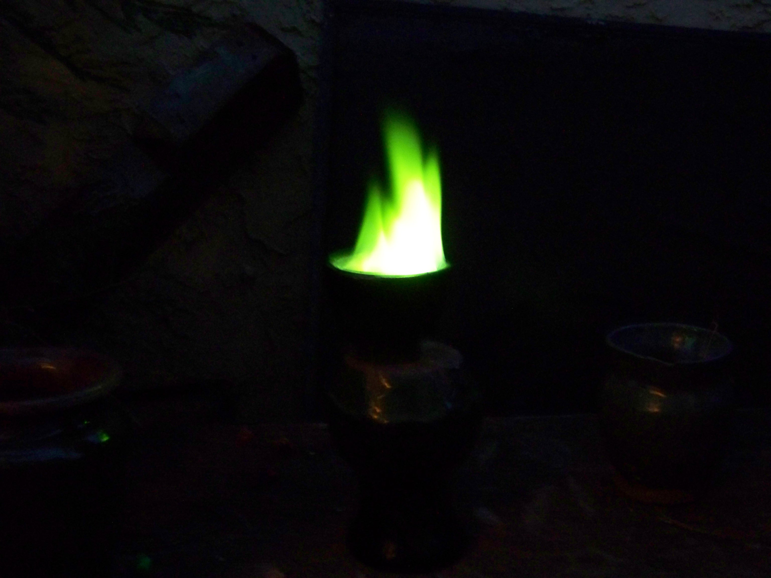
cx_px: 386
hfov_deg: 49.0
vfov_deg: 37.7
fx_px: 846
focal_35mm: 38
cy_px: 289
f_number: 2.8
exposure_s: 1/2
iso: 400
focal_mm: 6.3
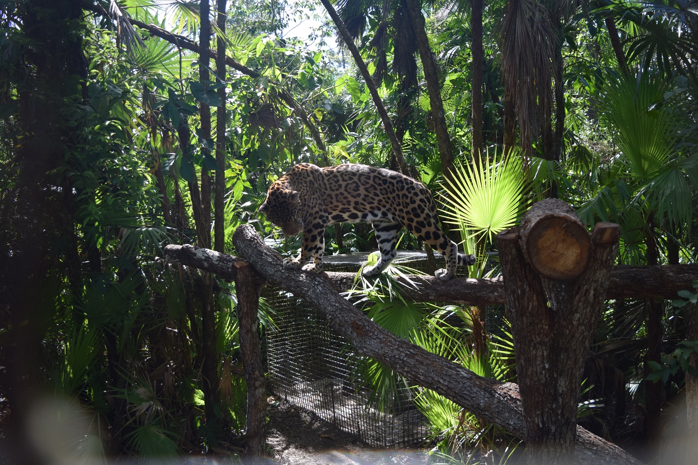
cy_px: 232
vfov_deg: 40.0
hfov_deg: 57.2
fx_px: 640
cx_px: 349
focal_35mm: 33
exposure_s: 1/1000
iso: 450
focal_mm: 22
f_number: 4
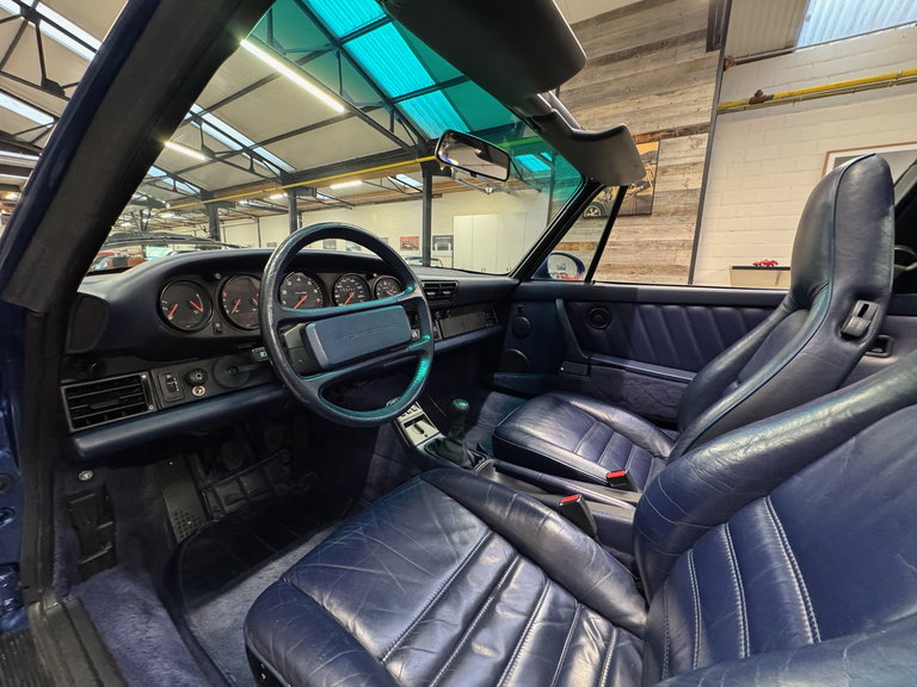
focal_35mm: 14
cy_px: 344
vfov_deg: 85.7
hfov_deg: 102.1
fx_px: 371
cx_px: 458
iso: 800
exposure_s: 1/50
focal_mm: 2.22
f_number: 2.2
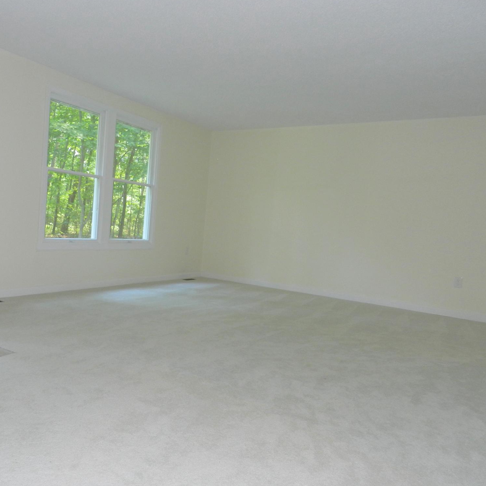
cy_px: 242
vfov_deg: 57.3
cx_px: 187
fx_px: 445
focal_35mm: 28
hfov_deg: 56.7
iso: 200
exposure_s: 1/30
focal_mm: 4
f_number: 3.4
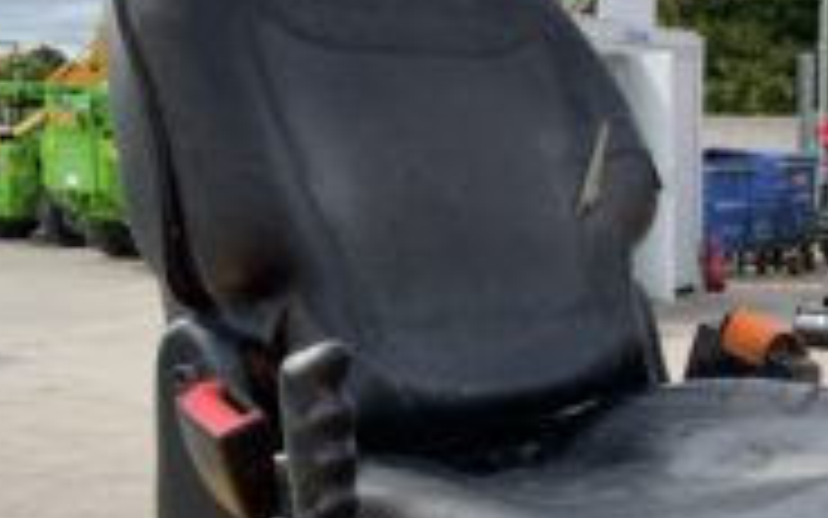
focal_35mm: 60
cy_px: 288
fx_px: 1354
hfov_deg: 32.4
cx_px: 738
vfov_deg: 21.6
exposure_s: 1/929
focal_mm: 3
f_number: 1.8
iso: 16
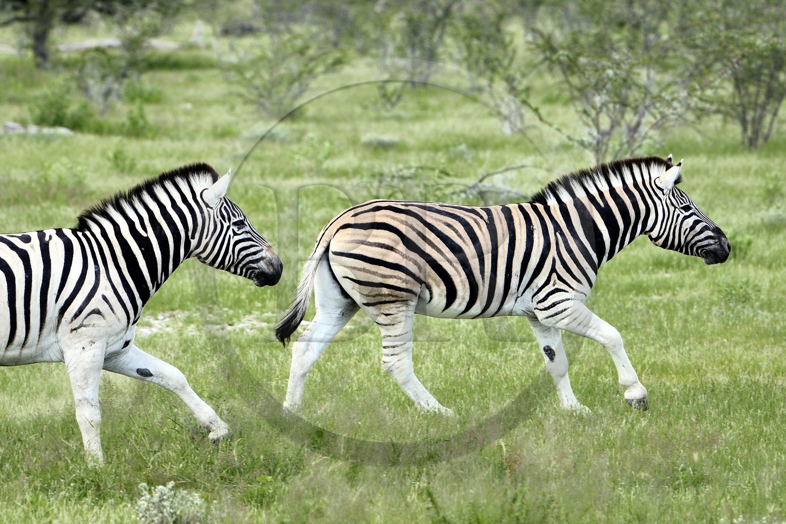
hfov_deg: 7.4
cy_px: 262
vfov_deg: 4.9
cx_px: 393
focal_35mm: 280
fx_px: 6112
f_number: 6.3
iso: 400
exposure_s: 1/1000
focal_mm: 280
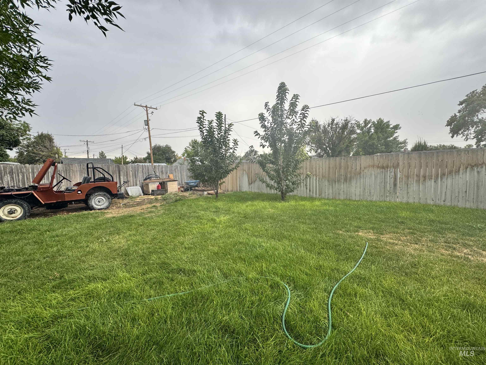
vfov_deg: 85.7
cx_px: 243
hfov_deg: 102.1
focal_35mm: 14
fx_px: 197
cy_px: 182
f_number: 2.2
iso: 40
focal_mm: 2.22
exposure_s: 1/150
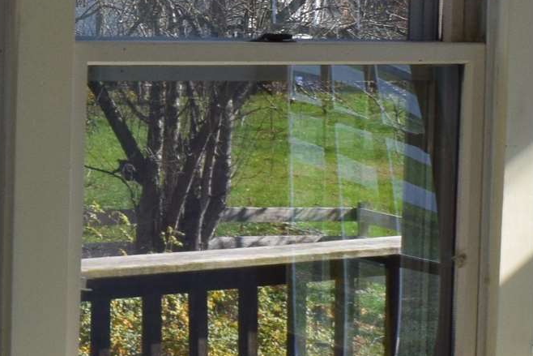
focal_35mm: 140
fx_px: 2073
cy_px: 2
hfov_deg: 14.0
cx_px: -184
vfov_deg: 9.7
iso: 400
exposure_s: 1/250
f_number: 10
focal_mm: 20
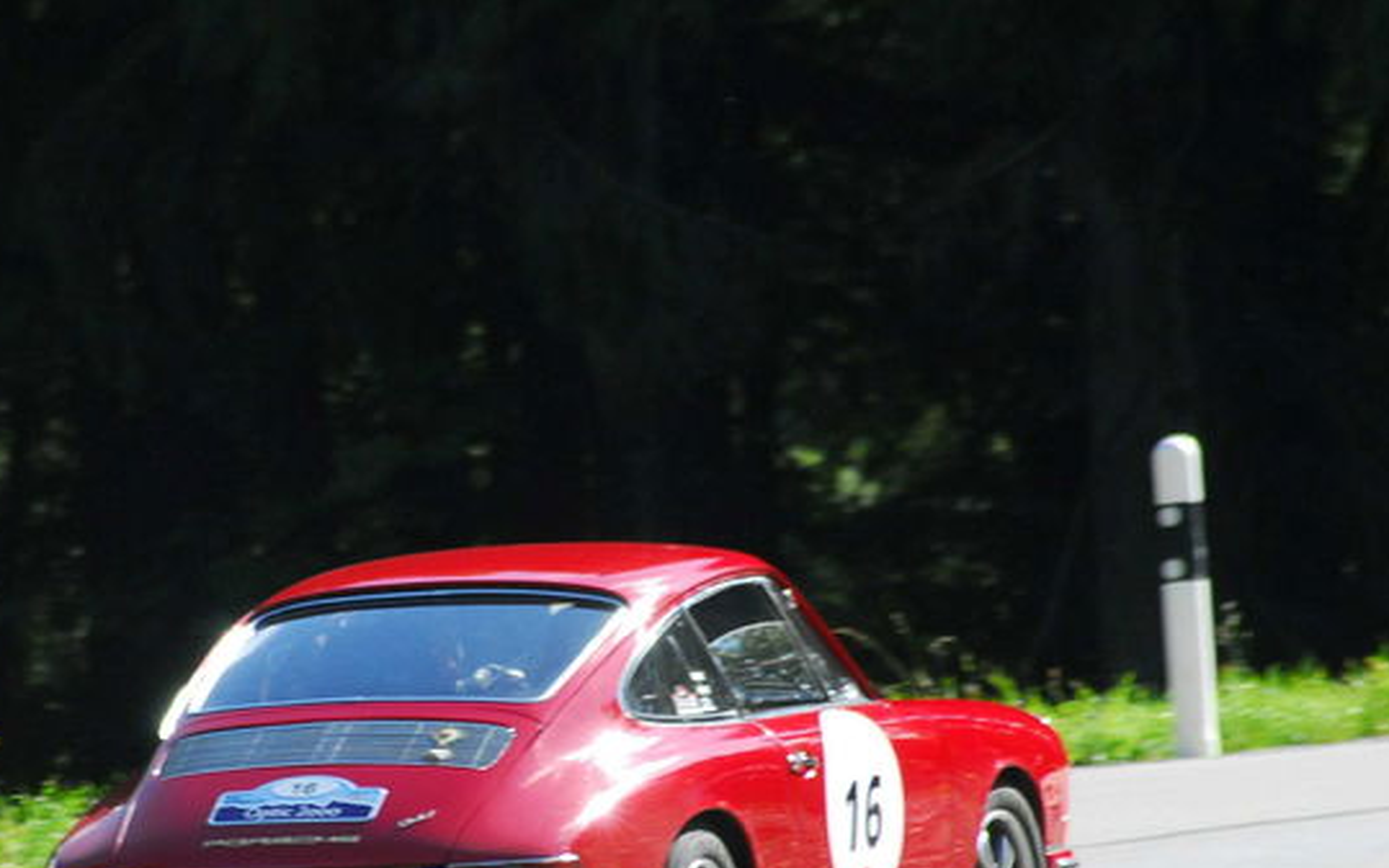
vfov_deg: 2.0
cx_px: 415
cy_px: 619
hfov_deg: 3.2
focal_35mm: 655
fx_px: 24797
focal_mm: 300
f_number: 13
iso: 640
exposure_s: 1/400
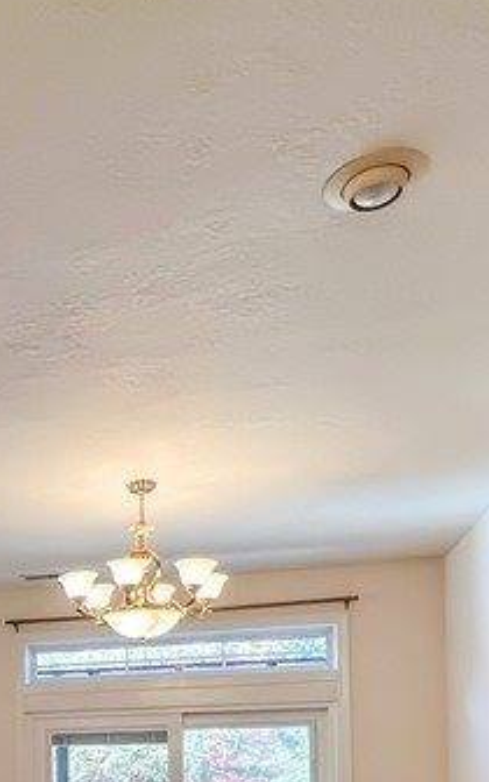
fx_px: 896
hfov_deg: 26.9
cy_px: 784
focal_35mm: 42
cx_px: -102
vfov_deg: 41.1
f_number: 1.8
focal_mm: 1.57
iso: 100
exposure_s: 1/120
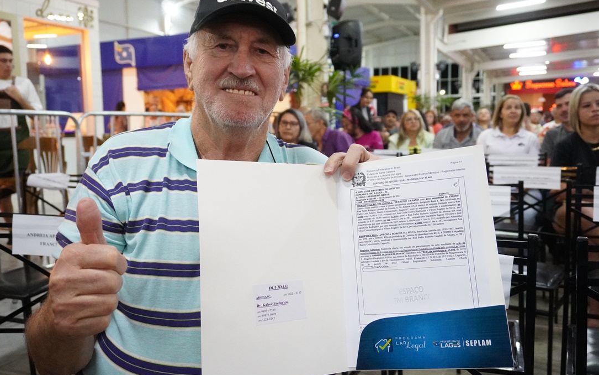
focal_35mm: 31
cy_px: 178
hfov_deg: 61.2
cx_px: 300
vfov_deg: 40.6
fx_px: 506
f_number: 4
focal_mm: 20
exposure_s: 1/125
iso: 6400
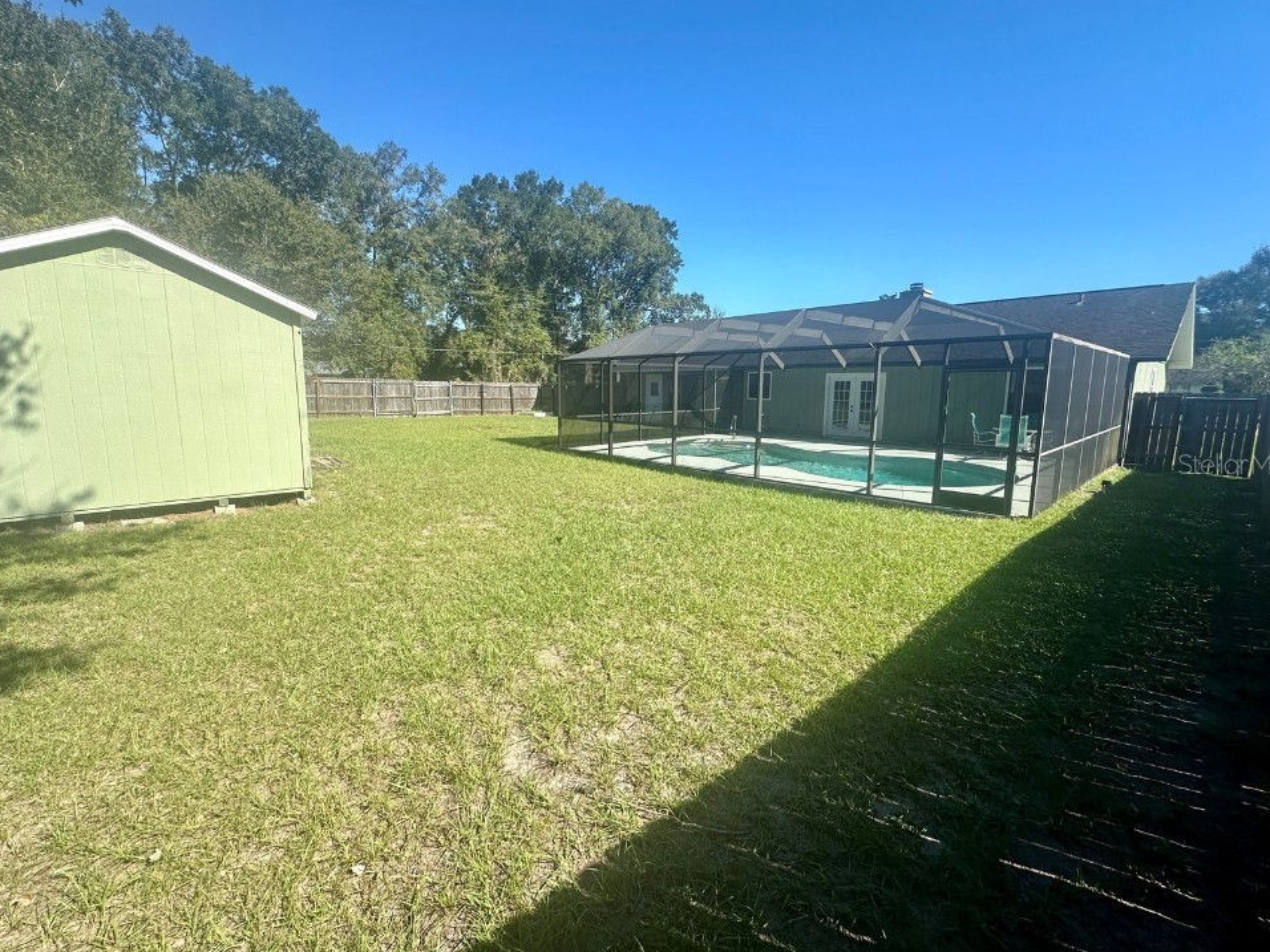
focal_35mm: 15
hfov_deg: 98.2
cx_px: 623
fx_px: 550
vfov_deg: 81.7
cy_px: 463
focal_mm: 2.22
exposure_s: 1/1014
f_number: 2.2
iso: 50
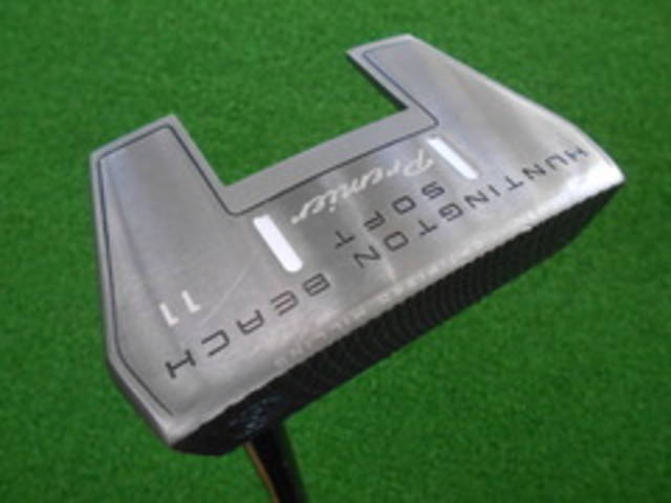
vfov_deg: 53.1
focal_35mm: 26
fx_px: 504
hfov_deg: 67.3
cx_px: 336
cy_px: 252
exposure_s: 1/200
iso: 800
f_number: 3.2
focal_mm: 4.6
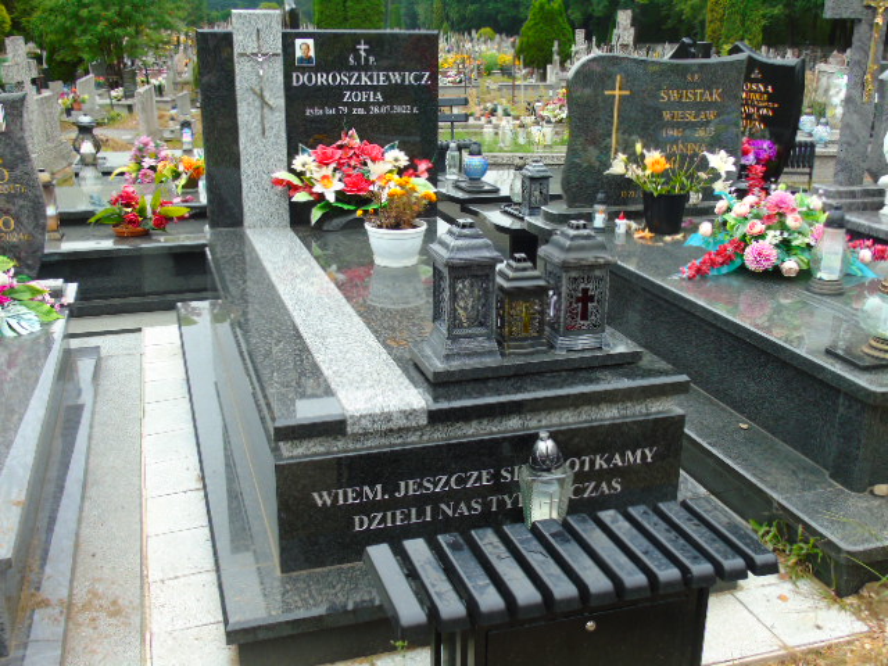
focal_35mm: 34
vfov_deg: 41.8
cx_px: 444
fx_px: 872
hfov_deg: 54.0
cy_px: 333
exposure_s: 1/100
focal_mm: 6.1
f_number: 3.8
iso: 80
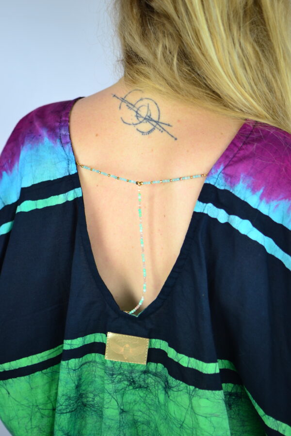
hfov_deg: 25.8
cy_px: 218
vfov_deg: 37.9
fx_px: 637
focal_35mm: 52
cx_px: 146
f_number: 1.8
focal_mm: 35
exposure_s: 1/60
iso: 100
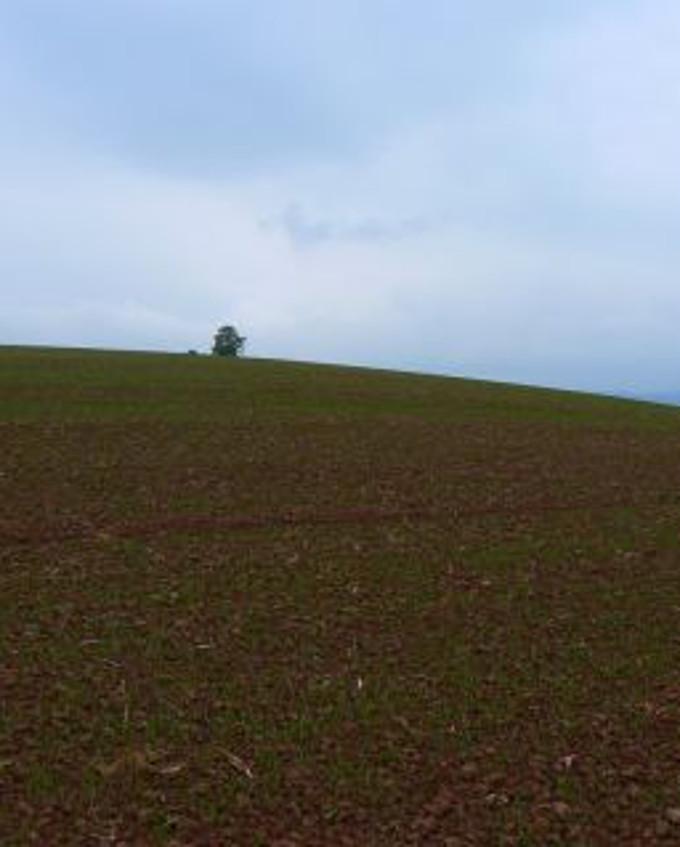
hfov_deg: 27.5
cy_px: 495
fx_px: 1381
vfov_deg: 34.0
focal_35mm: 55
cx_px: 449
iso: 80
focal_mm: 6
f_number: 5.6
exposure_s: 1/125
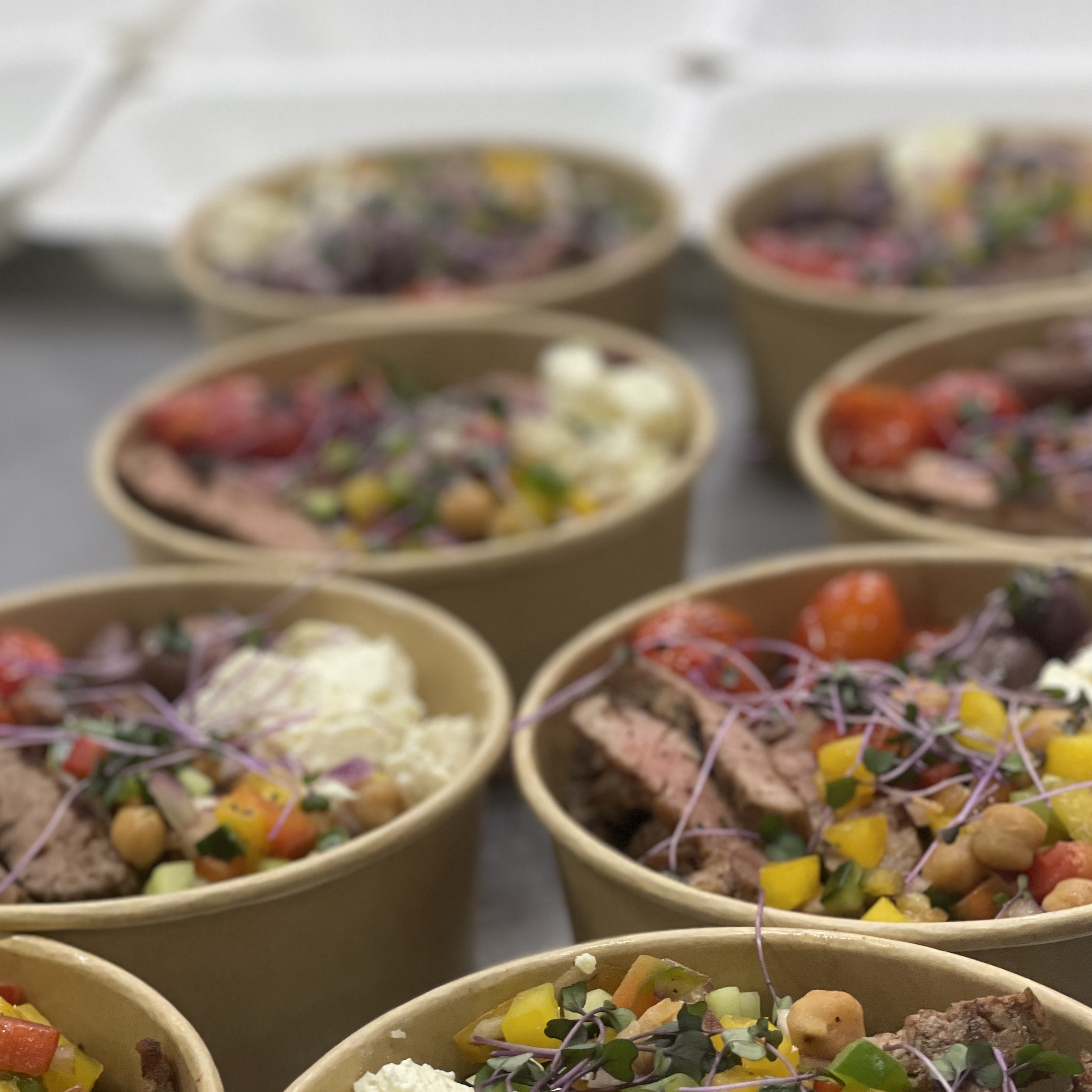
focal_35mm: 76
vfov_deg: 22.7
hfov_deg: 22.8
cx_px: 529
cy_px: 623
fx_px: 2712
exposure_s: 1/100
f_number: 2
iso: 200
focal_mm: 6
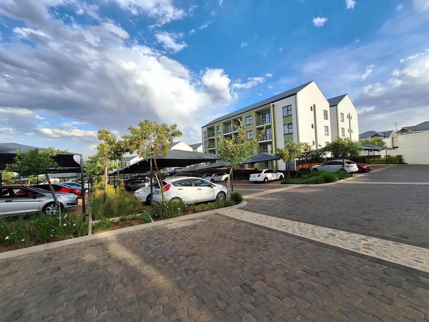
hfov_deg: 106.2
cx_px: 214
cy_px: 161
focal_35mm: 13
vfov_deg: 89.9
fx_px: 161
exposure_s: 1/893
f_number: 2.2
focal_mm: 1.74
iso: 40
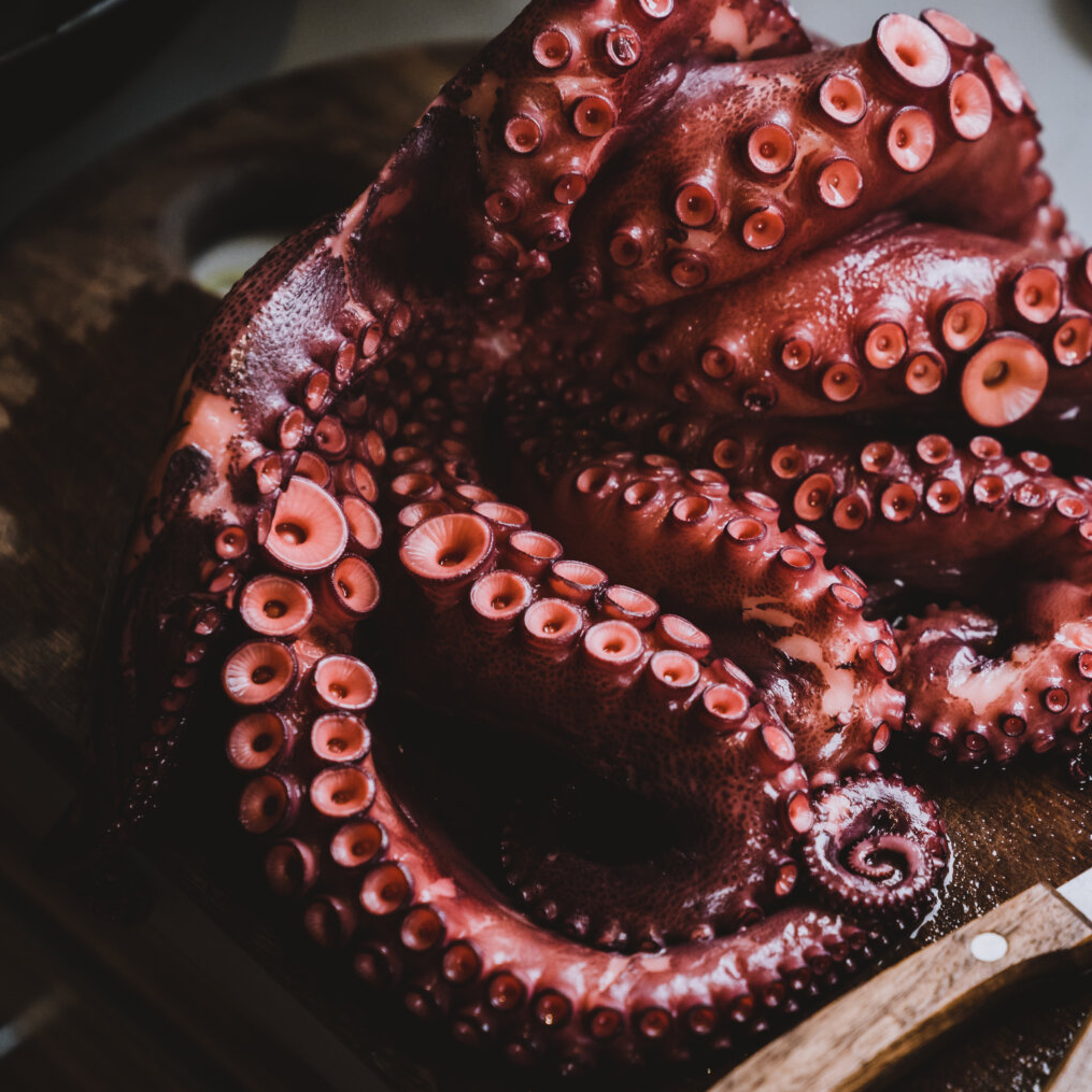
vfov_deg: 19.3
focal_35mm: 90
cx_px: 791
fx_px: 3212
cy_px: 543
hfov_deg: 19.2
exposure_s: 1/80
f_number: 4
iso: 3200
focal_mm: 70
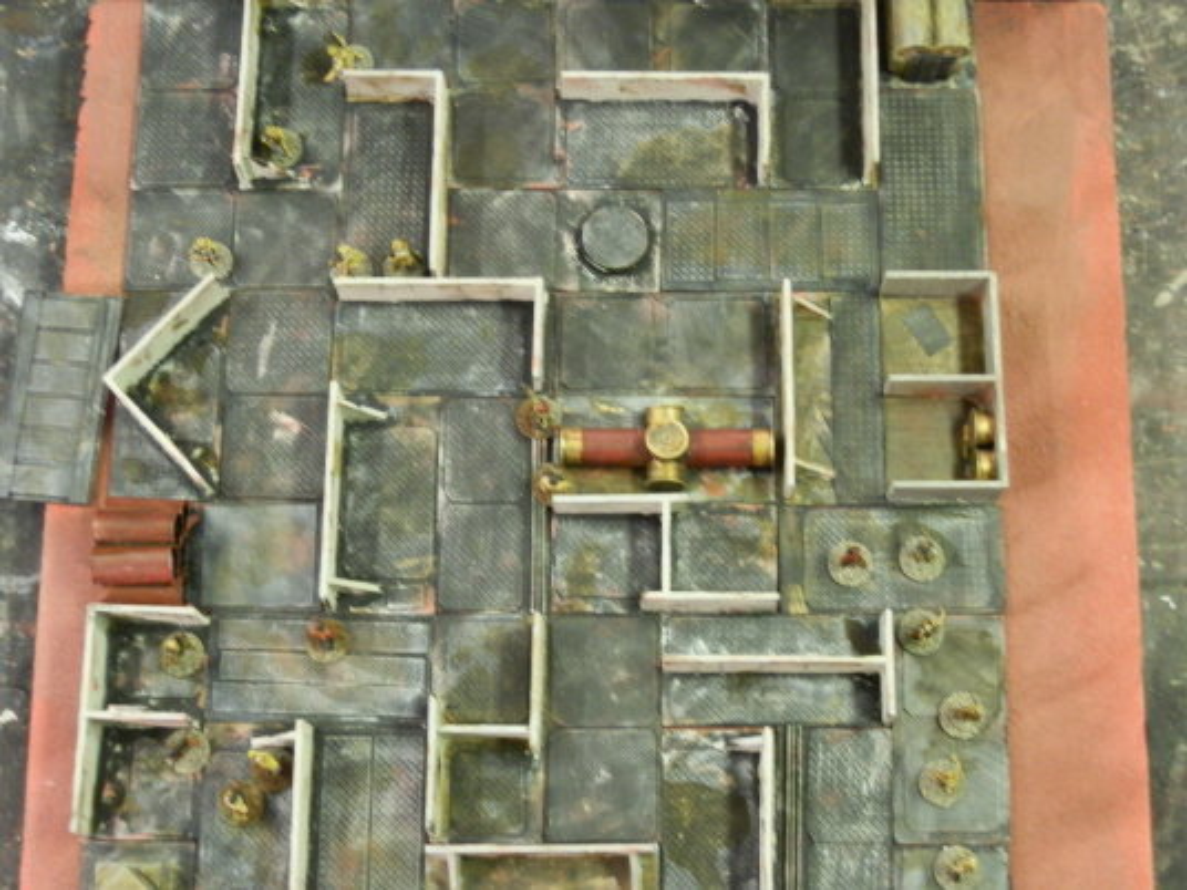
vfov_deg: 24.0
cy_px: 445
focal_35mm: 61
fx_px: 2092
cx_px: 594
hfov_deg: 31.7
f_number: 3.7
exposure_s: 1/8
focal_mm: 10.99
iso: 320
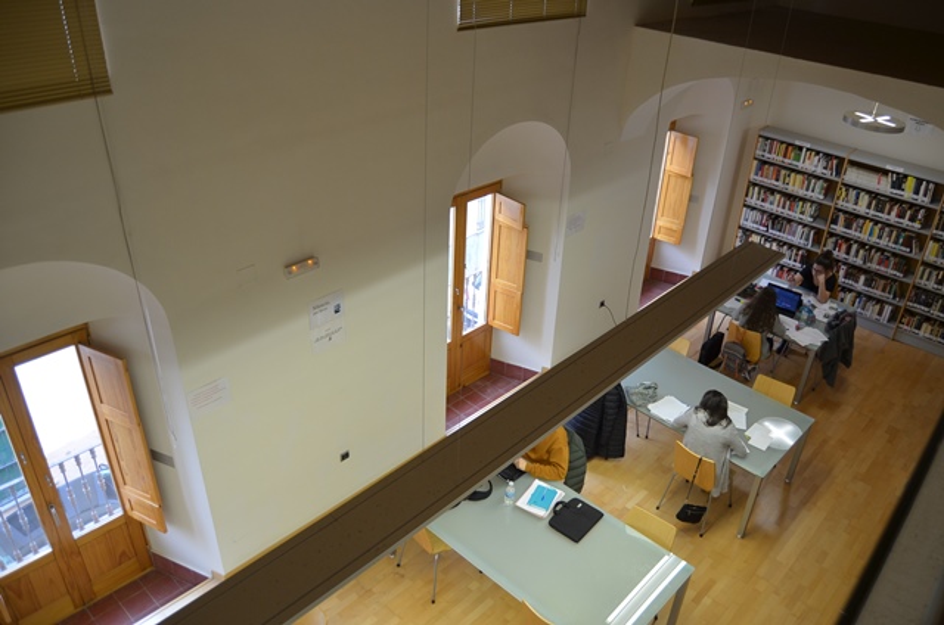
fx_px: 707
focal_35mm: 27
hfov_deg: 67.5
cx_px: 472
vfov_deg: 47.7
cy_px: 312
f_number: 4
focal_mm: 18
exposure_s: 1/60
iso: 450
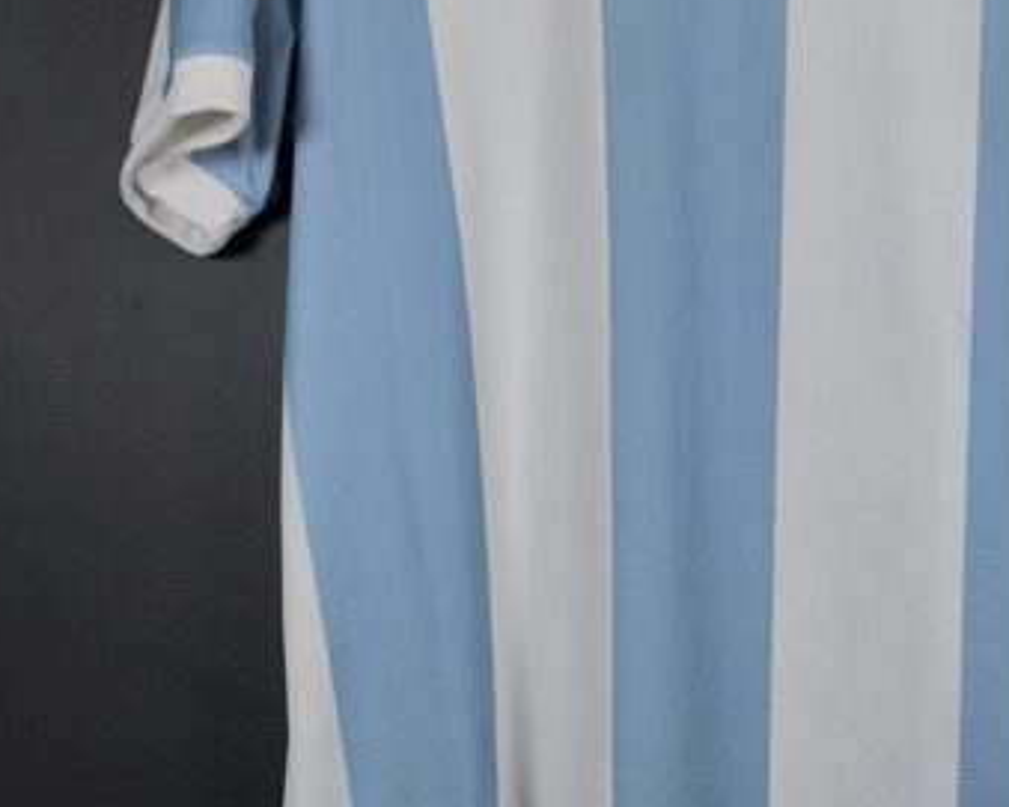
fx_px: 1582
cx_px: 702
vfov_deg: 28.6
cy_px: 381
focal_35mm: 53
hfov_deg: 34.9
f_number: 1.6
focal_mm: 6.57
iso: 400
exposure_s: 1/200
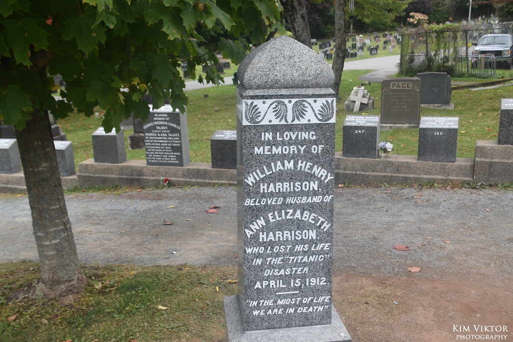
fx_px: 1816
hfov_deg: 16.1
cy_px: 171
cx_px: 256
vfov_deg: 10.7
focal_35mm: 128
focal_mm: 85
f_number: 8
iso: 360
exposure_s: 1/250
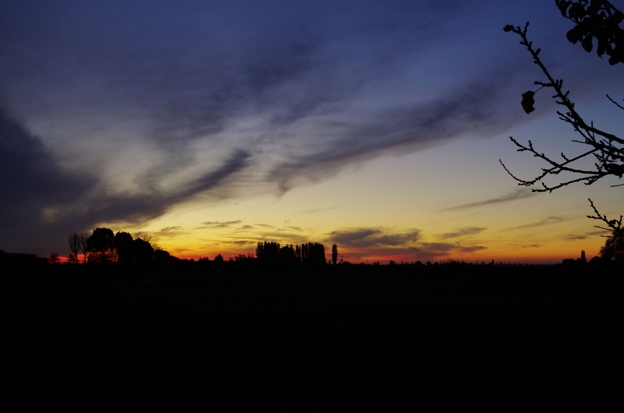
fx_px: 675
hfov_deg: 49.6
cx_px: 312
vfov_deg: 34.1
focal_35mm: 39
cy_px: 206
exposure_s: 1/60
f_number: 5.6
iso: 640
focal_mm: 26
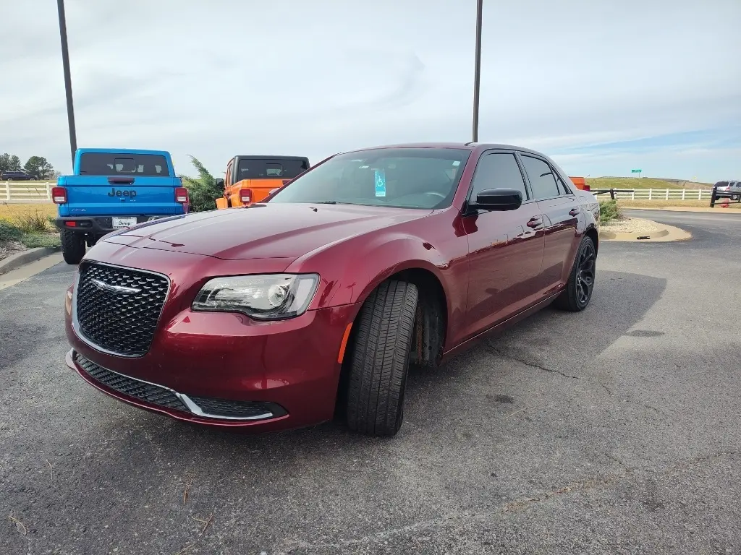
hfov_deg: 73.9
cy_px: 278
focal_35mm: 23
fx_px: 492
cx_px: 370
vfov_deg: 58.9
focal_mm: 5.56
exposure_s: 1/1781
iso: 100
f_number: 1.8
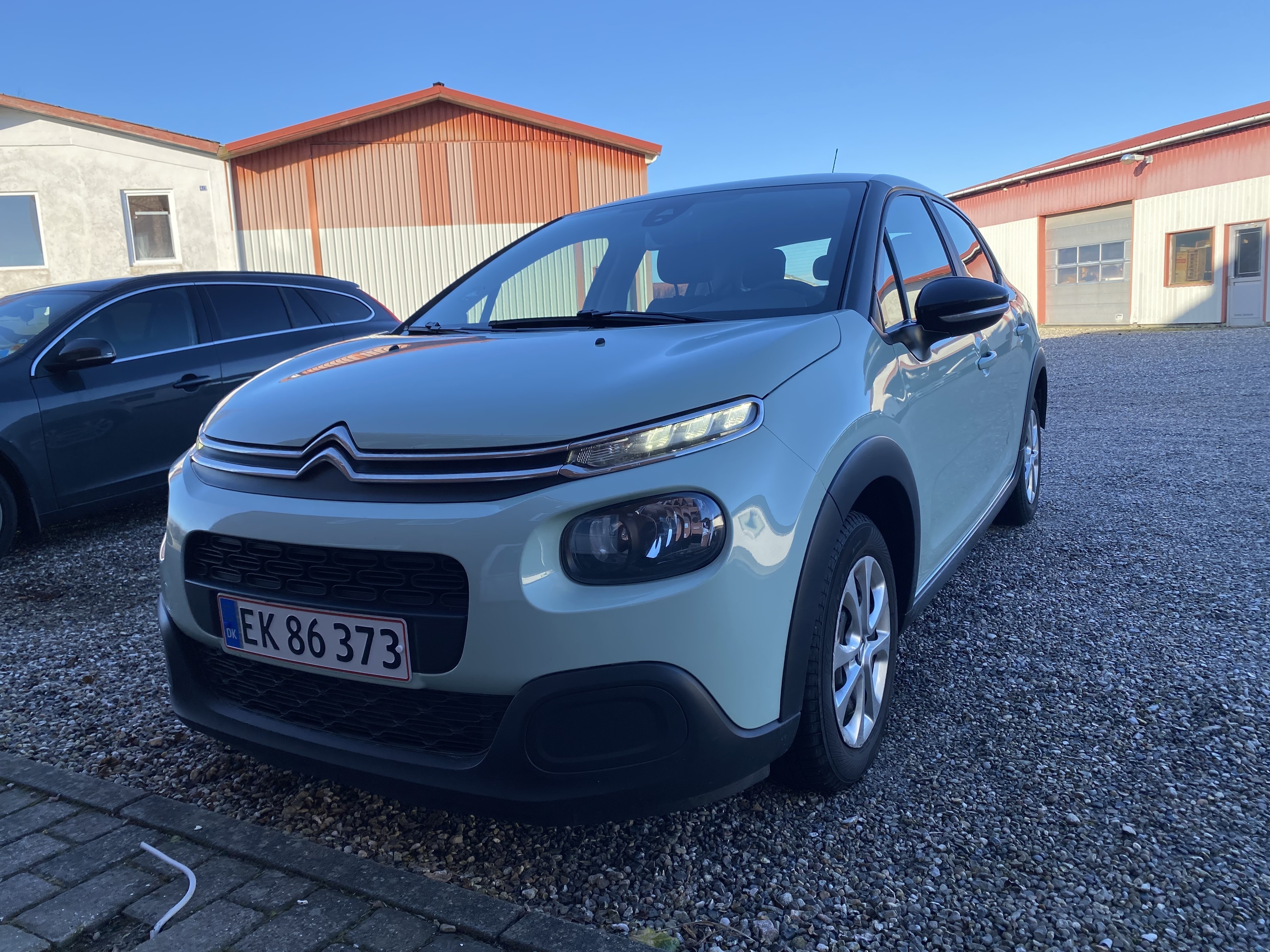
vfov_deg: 53.1
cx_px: 635
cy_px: 476
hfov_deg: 67.3
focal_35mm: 26
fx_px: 954
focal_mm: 4.25
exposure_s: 1/1082
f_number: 1.8
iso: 32
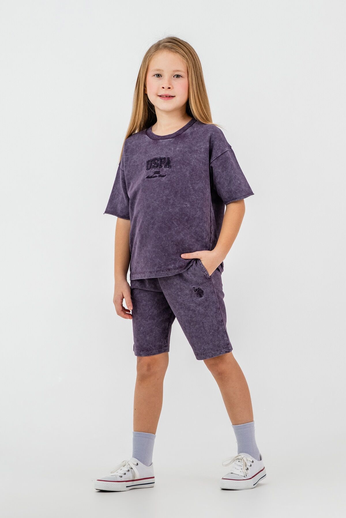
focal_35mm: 111
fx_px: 1600
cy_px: 259
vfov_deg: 18.4
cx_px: 173
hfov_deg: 12.3
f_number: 7.1
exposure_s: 1/160
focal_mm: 74
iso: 125
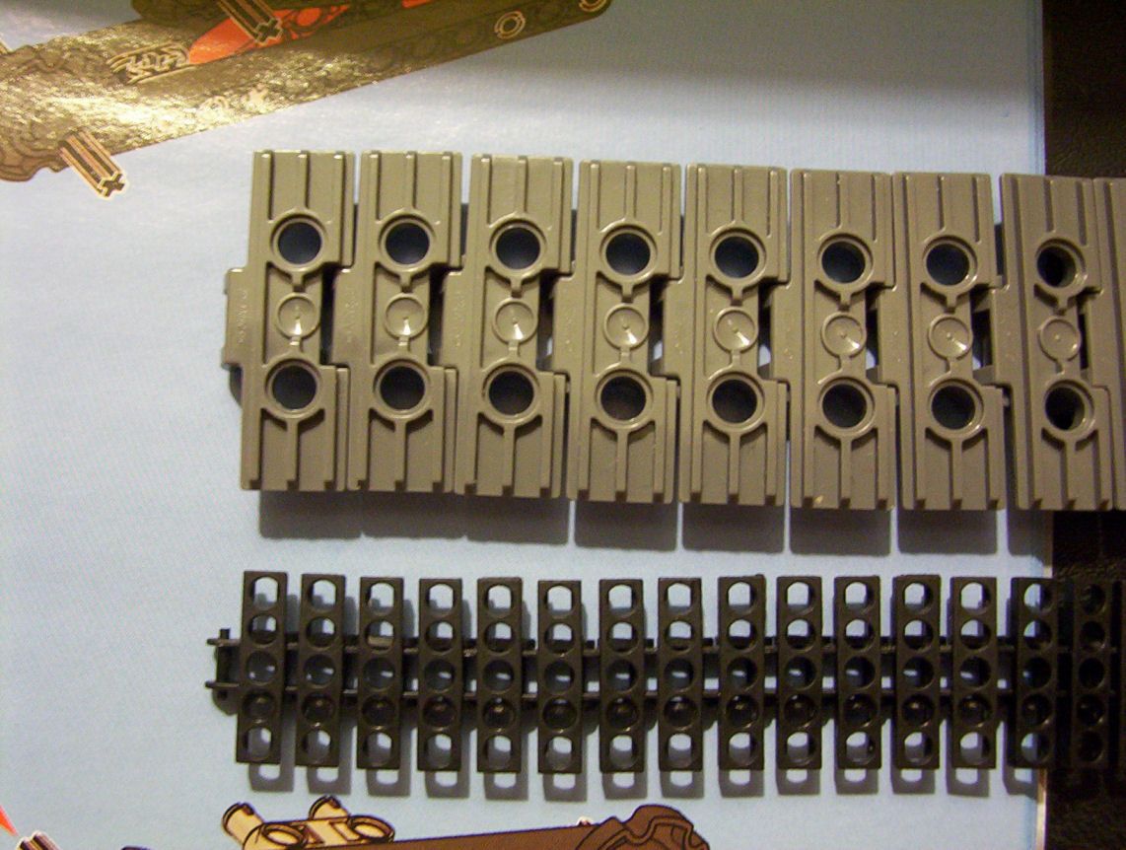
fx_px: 1402
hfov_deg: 43.8
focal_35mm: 43
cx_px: 563
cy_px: 425
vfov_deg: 33.7
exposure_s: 1/8
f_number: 2.73
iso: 200
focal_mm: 5.77
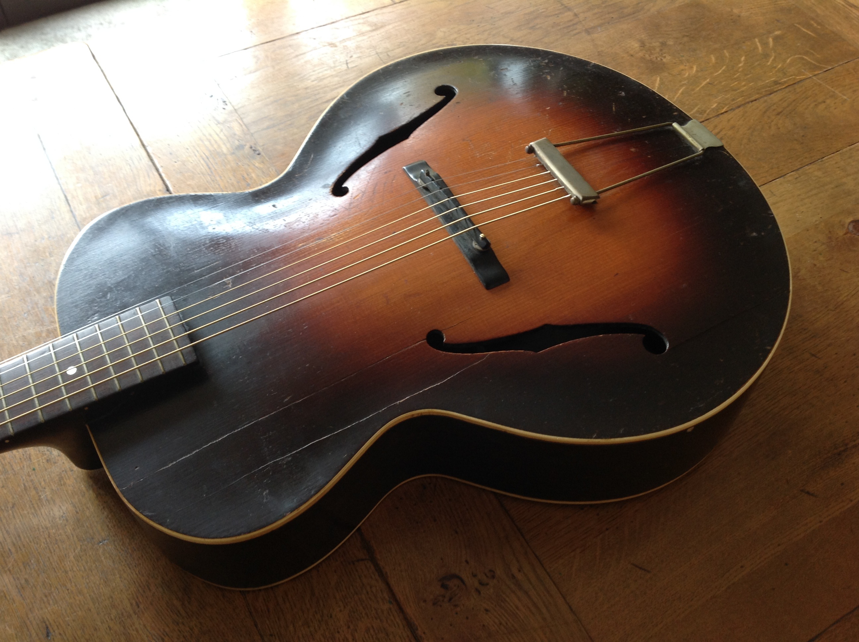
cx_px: 430
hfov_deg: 52.7
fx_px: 867
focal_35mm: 35
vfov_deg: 40.6
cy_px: 321
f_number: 2.4
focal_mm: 4.28
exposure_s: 1/20
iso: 50
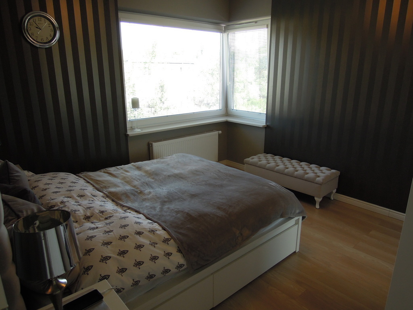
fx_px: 286
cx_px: 206
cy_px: 155
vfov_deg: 56.8
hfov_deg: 71.6
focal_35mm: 24
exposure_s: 1/100
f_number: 2.8
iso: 160
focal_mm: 4.3
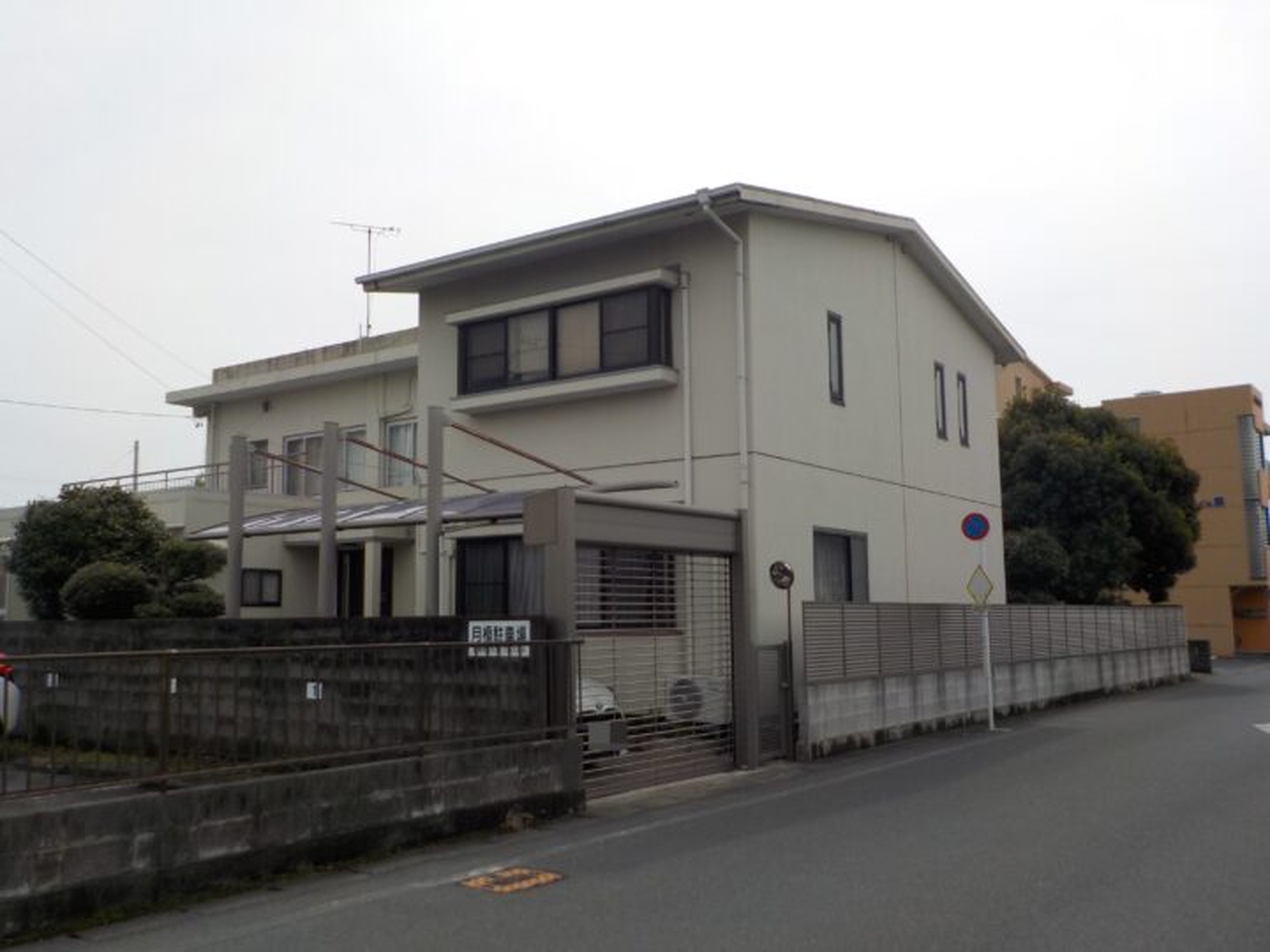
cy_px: 476
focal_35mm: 30
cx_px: 635
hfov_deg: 60.0
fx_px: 1101
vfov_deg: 46.8
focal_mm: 4.1
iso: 125
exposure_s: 1/500
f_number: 6.6
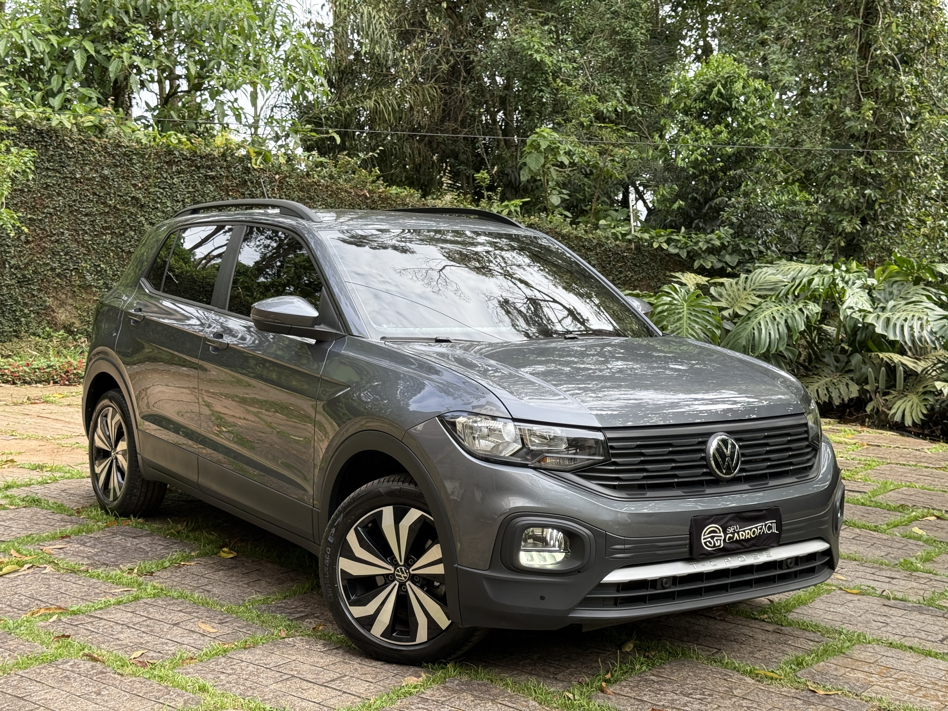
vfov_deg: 30.3
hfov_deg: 39.7
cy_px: 356
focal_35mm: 48
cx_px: 474
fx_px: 1315
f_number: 1.78
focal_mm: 6.76
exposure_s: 1/422
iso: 64
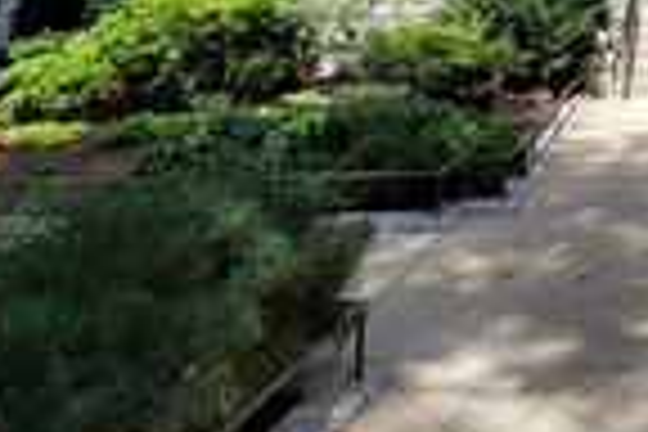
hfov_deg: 40.8
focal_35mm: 40
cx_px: 682
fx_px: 720
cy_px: -225
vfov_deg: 25.0
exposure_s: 1/818
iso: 64
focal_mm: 2.2
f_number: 2.2
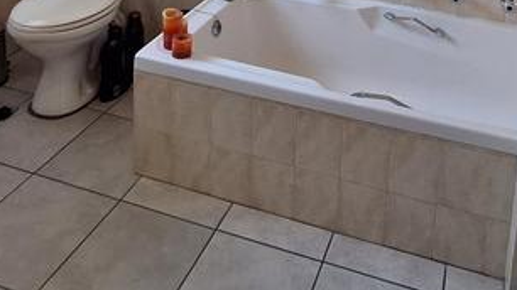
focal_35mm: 37
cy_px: -135
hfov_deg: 53.0
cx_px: 343
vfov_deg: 25.1
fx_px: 507
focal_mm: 1.74
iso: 64
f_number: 2.2
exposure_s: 1/50
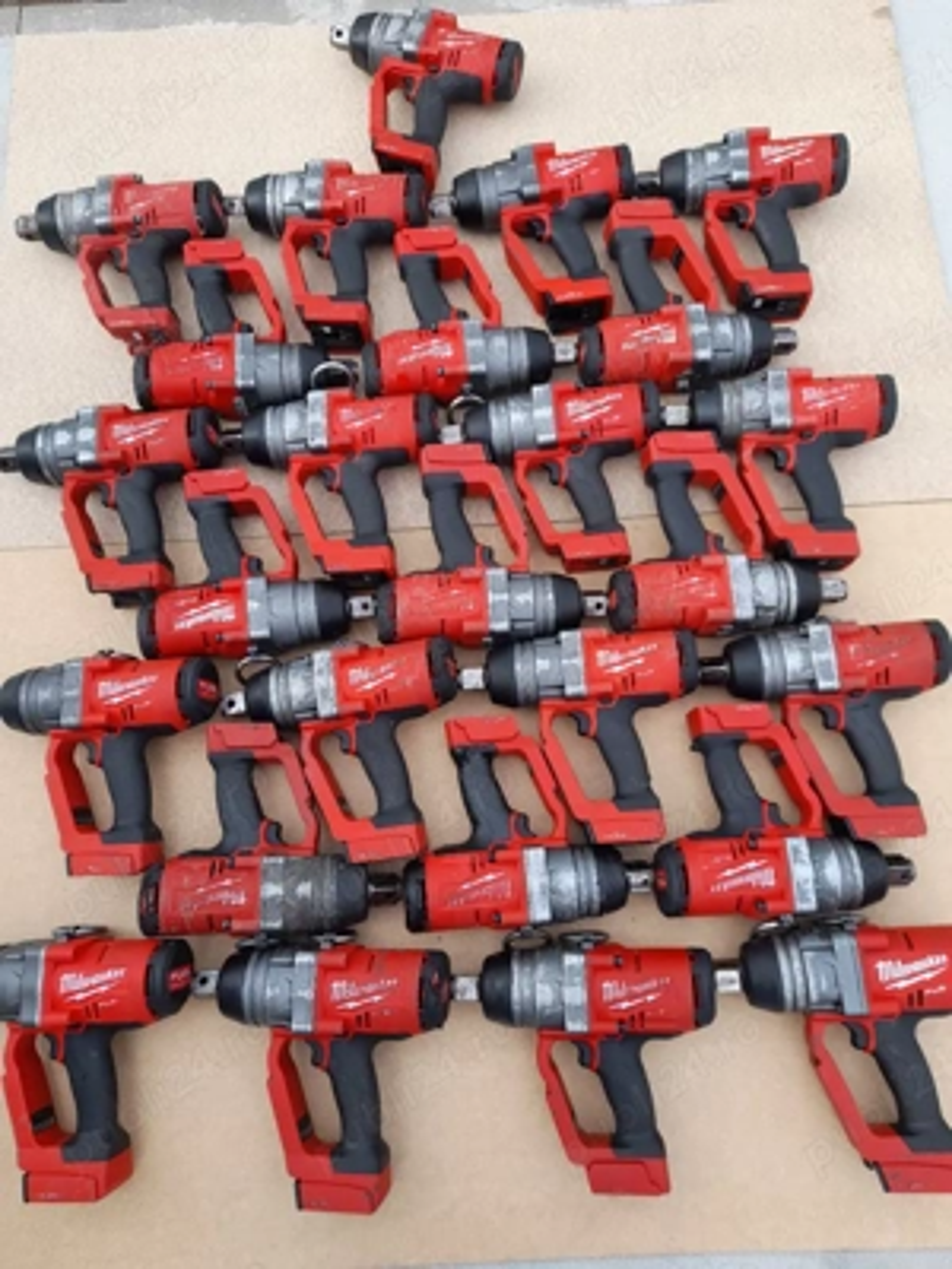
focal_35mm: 25
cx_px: 476
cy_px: 634
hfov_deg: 54.9
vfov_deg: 69.4
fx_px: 917
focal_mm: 4.6
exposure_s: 1/152
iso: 20
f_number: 2
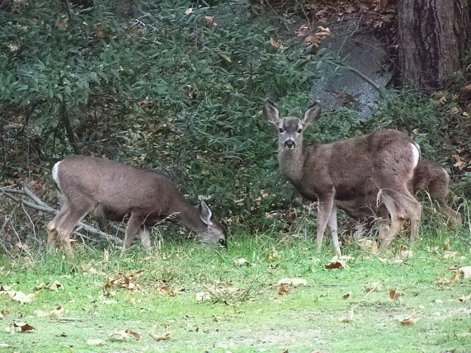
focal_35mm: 286
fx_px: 3891
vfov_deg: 5.2
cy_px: 176
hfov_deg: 6.9
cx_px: 236
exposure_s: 1/500
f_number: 4.5
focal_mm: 50.6
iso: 1250
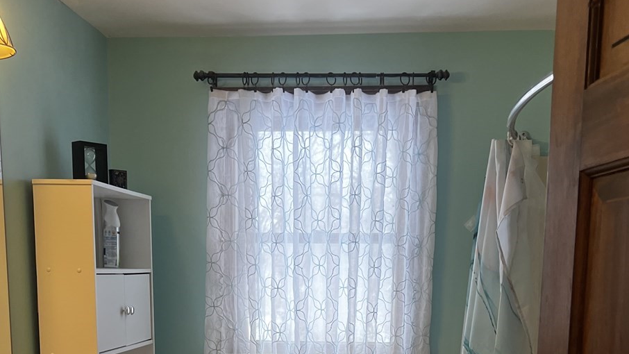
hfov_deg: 42.9
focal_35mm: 48
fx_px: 801
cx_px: 333
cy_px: 382
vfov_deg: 23.5
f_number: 1.5
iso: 125
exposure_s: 1/120
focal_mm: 5.7
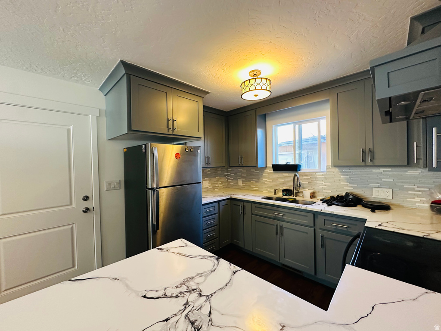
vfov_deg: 85.7
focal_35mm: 14
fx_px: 178
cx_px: 220
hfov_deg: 102.1
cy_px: 166
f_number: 2.2
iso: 320
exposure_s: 1/60
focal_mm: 2.22
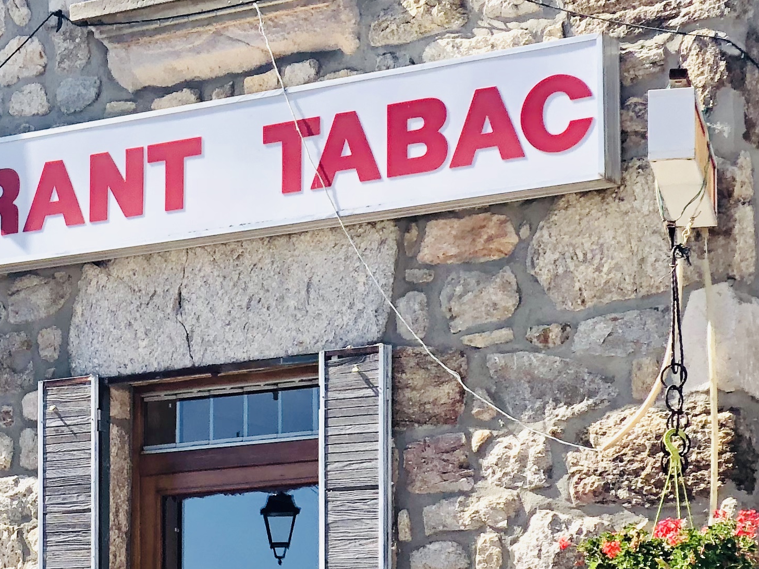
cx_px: -153
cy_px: 633
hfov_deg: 13.3
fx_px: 3157
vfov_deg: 10.2
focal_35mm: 144
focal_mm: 6
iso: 16
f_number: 2.4
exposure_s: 1/500
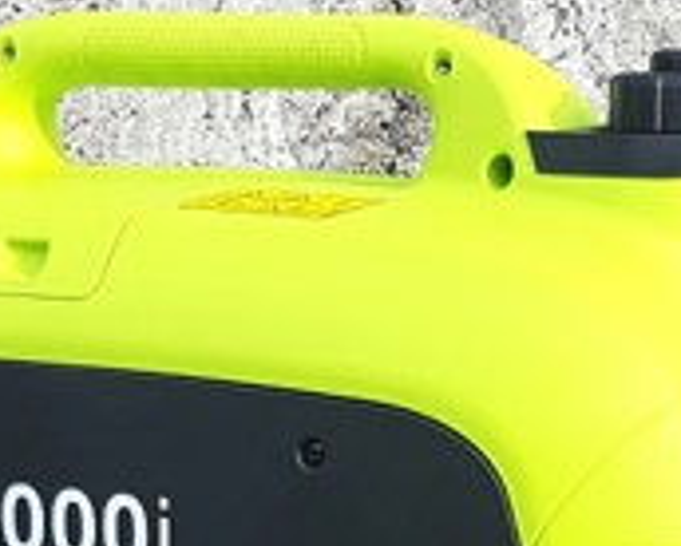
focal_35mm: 59
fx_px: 1190
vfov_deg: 24.3
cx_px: 305
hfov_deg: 31.9
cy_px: 582
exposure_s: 1/616
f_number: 1.7
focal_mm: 4.2
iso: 40
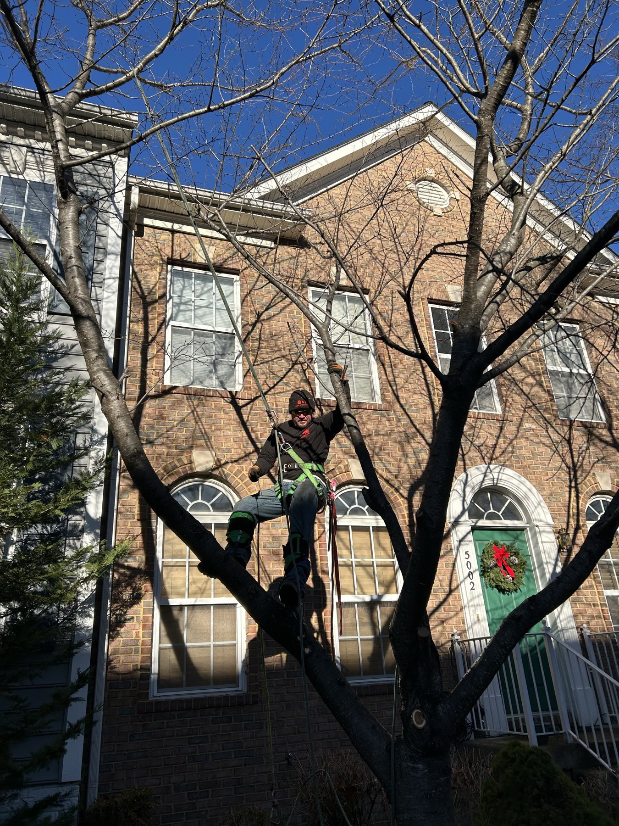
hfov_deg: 53.1
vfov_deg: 67.3
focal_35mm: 26
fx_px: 620
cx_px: 310
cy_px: 413
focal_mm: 5.7
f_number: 1.5
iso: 50
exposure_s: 1/3571
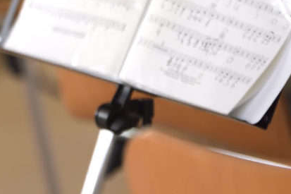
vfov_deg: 2.0
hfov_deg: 2.9
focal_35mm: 702
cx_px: -163
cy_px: -46
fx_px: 5672
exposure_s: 1/250
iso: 400
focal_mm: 200
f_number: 2.8
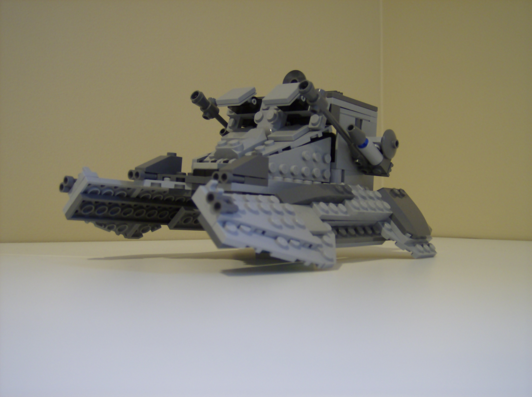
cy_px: 198
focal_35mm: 38
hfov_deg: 49.1
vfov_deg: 37.6
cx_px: 266
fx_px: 583
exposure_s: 1/3.16
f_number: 2.9
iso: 200
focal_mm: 6.4
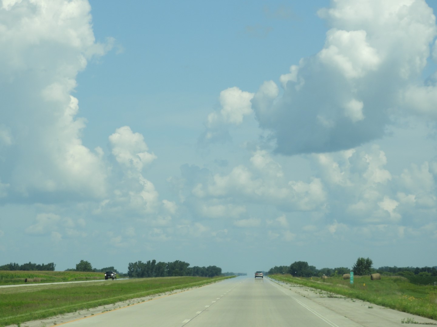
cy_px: 164
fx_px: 2146
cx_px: 218
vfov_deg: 8.7
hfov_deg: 11.6
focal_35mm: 170
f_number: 5.2
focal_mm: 30.5
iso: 100
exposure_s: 1/640
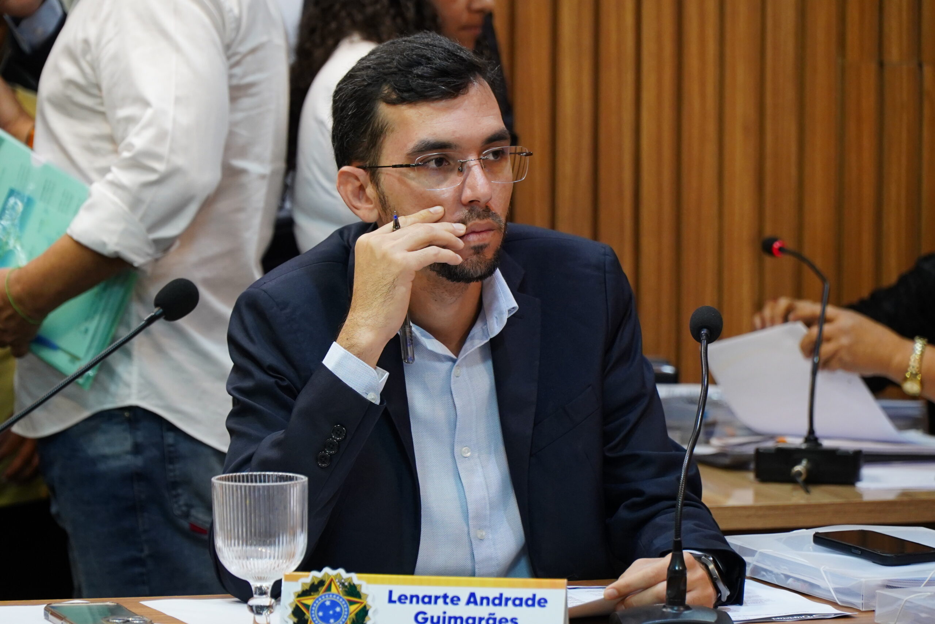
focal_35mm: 157
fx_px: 4078
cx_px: 468
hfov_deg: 13.1
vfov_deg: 8.7
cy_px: 312
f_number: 4
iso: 1600
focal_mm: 105
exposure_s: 1/125
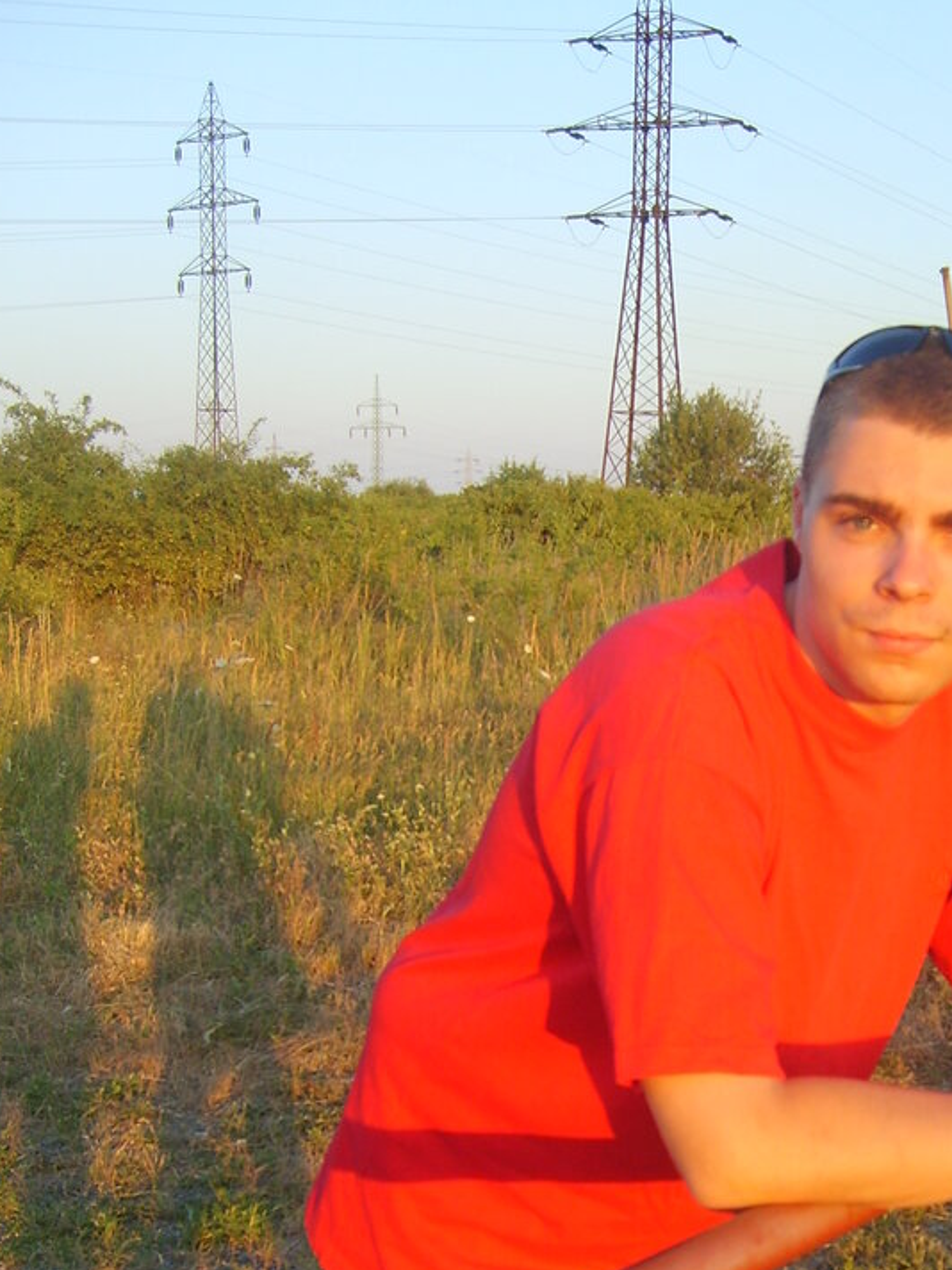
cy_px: 995
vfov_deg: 31.9
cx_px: 747
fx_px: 2163
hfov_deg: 24.5
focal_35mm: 59
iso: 50
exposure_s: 1/180
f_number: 2.8
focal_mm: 5.8
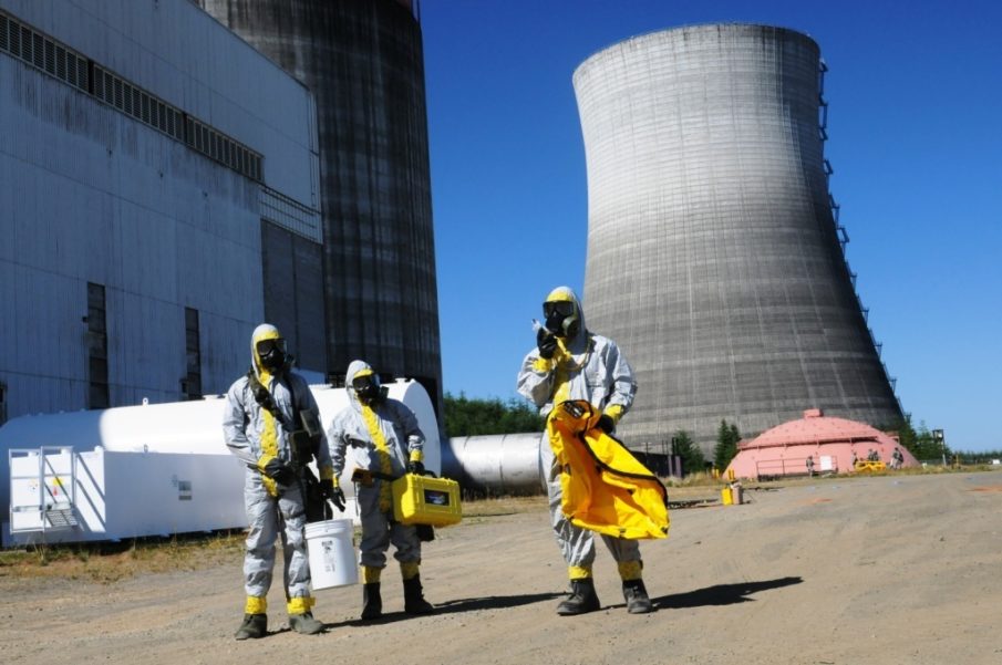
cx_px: 501
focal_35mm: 46
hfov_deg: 42.4
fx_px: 1293
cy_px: 332
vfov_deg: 28.9
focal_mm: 31
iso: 800
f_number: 11
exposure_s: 1/500
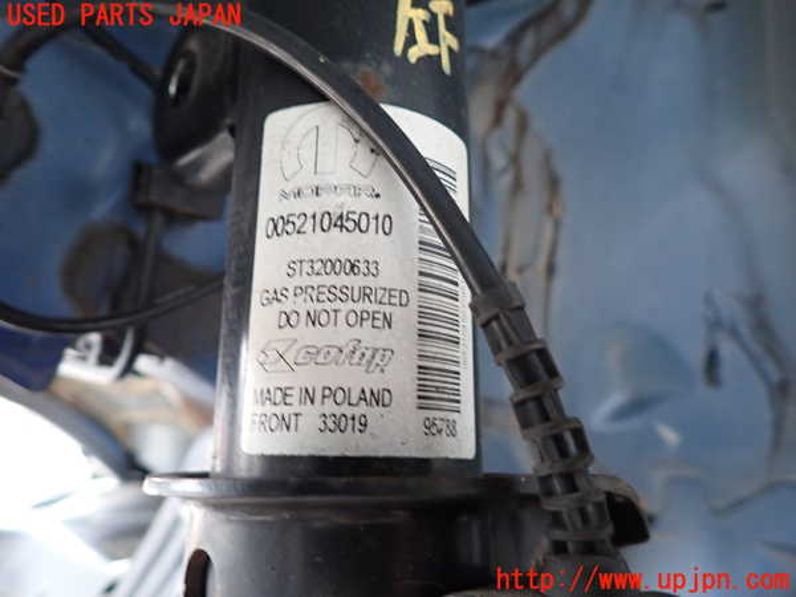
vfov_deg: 54.9
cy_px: 298
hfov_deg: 69.4
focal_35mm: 25
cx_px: 398
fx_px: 575
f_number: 2
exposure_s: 1/30
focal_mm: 4.5
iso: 400
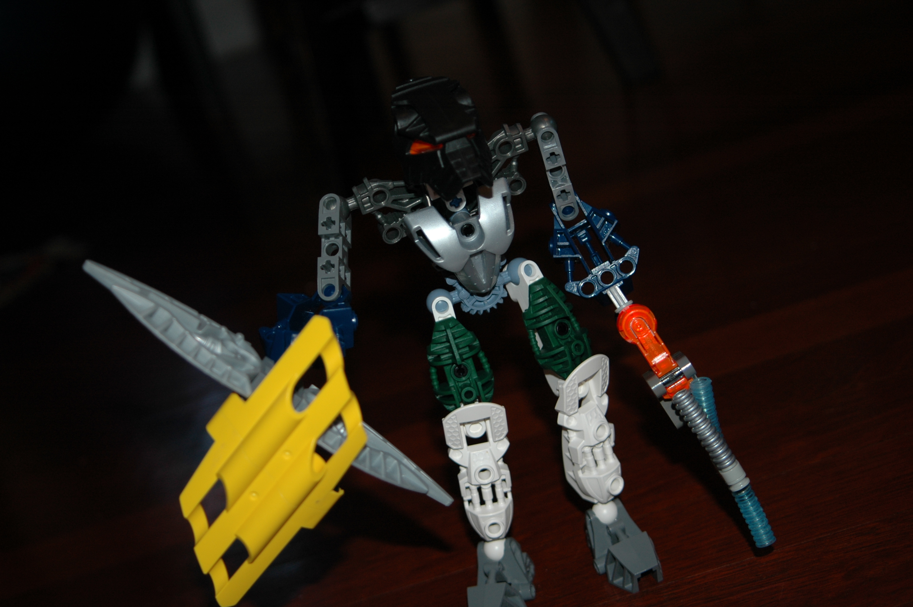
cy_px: 304
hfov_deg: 35.1
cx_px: 456
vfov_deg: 23.7
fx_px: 1444
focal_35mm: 57
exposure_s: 1/60
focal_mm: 38
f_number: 4.2
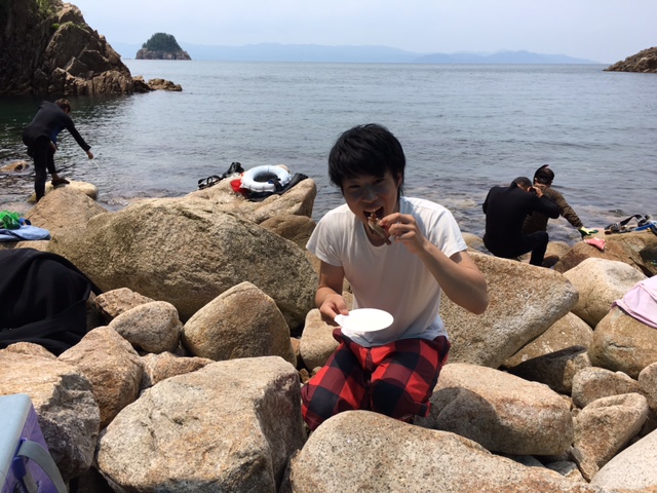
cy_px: 246
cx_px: 328
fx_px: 550
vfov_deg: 48.2
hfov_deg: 61.7
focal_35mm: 29
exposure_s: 1/1789
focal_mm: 4.15
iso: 25
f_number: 2.2
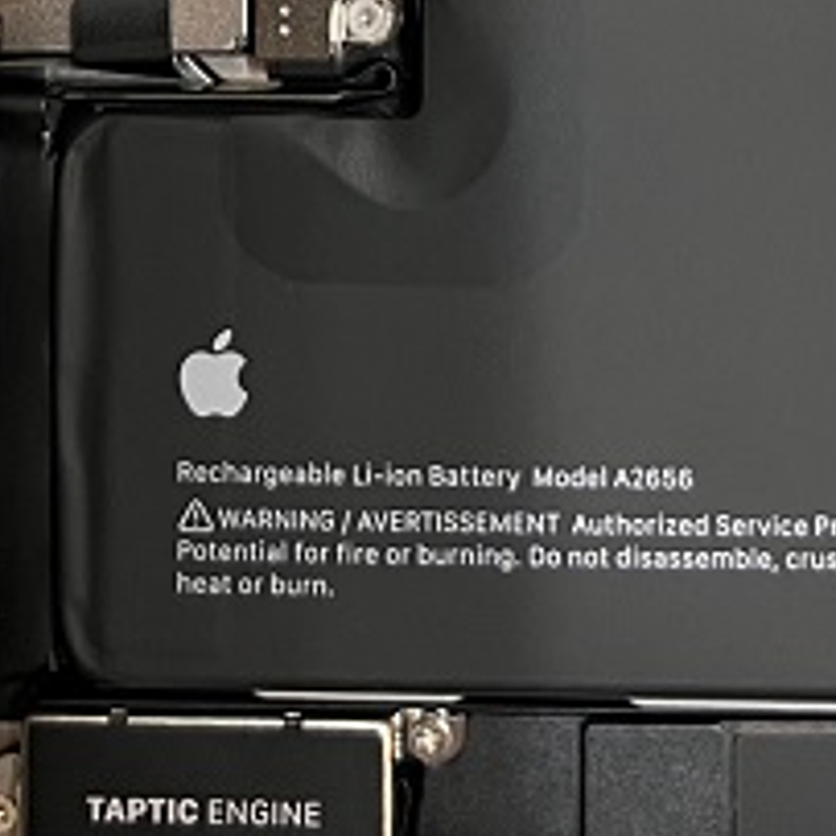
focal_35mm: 102
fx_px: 2787
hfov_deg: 17.0
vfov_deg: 15.7
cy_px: -408
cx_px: 509
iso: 125
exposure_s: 1/50
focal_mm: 5.1
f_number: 1.6
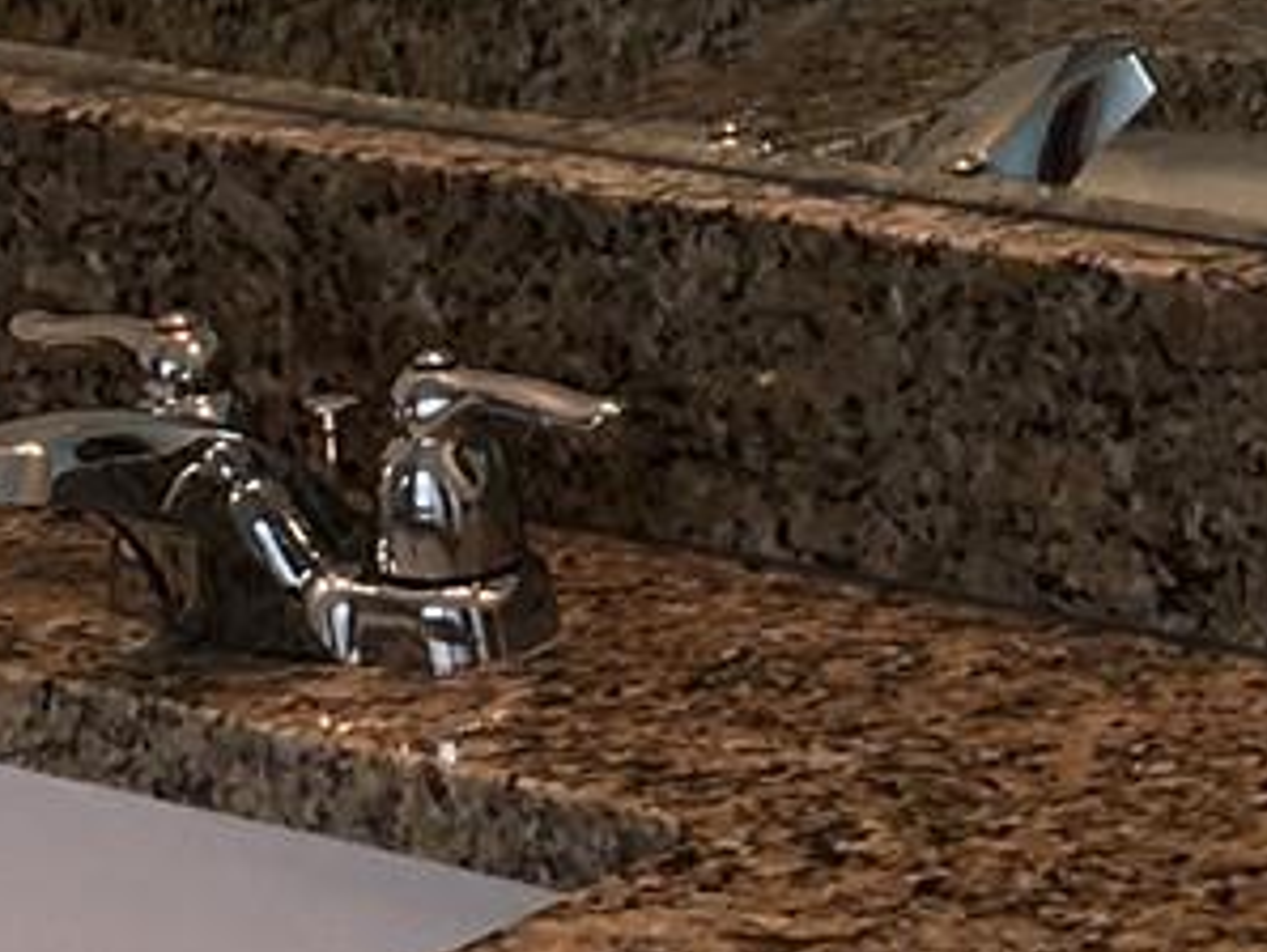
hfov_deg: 9.8
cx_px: 1577
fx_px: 7290
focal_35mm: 199
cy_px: -854
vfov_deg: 7.2
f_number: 2.2
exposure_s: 1/60
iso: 32
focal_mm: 4.15
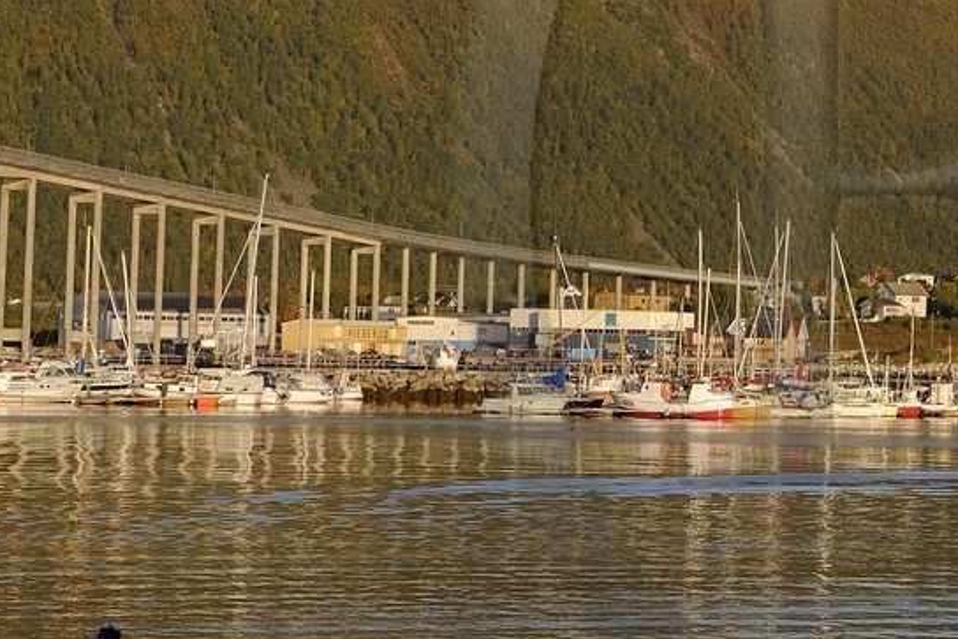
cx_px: 1176
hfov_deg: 14.1
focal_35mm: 141
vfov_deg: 9.7
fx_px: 3753
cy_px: 201
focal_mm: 48
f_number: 13
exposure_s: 1/160
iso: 200
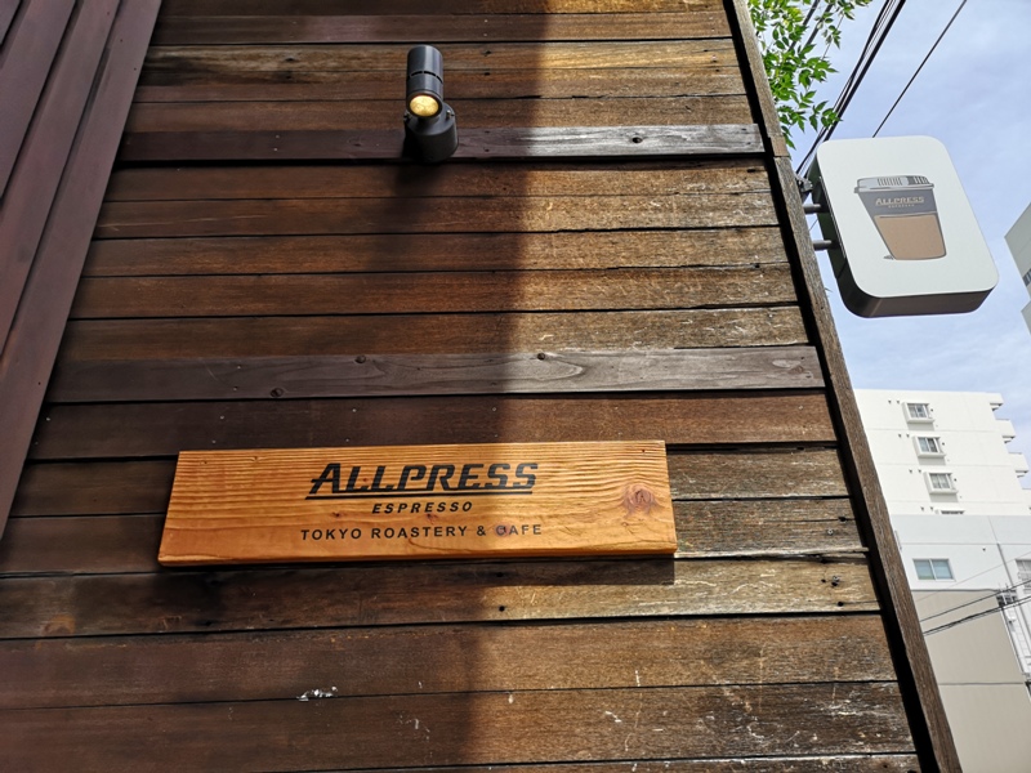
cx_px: 516
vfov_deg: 51.4
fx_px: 804
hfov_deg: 65.3
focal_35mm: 27
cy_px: 386
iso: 50
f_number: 1.8
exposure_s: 1/1776
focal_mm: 3.95
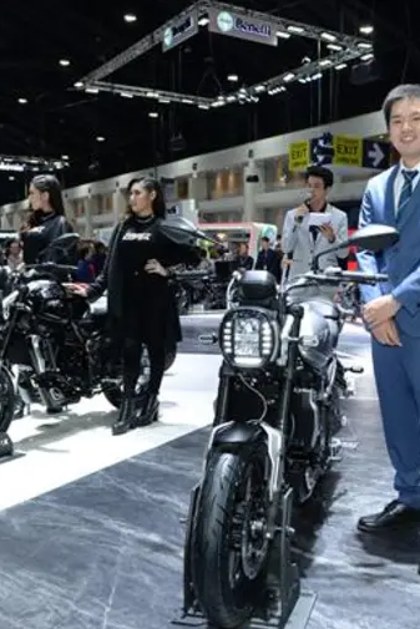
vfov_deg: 51.9
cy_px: 321
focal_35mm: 37
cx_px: 315
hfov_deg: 35.2
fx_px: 647
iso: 1600
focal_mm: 24
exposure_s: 1/250
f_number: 4.5
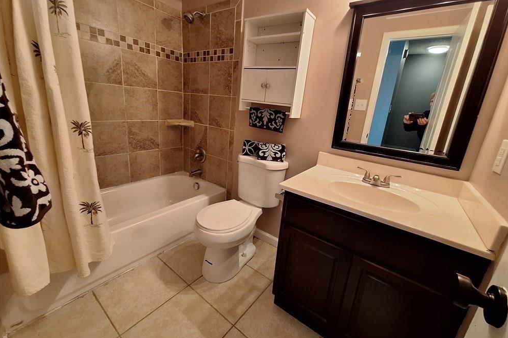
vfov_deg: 81.0
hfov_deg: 104.2
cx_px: 261
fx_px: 198
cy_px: 155
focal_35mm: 14
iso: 125
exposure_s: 1/40
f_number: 2.2
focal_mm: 1.74
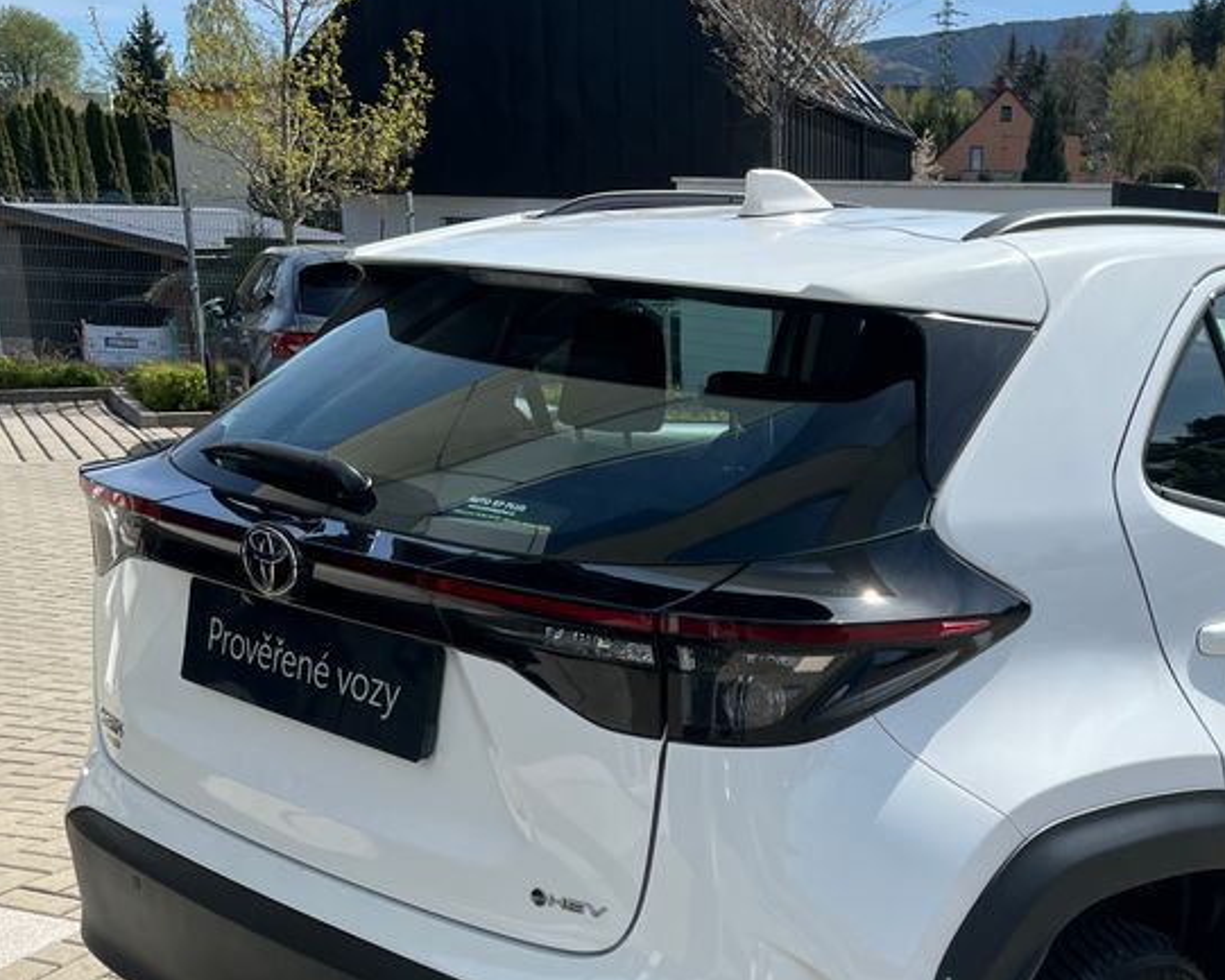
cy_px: 770
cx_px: 885
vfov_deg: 30.8
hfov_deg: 38.0
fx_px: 1741
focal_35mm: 48
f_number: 1.6
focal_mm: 5.1
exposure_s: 1/3135
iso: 50
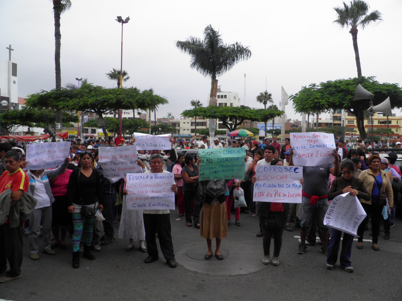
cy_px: 150
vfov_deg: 49.7
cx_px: 201
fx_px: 325
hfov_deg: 63.4
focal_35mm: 28
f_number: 5.7
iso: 50
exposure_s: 1/200
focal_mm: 4.9
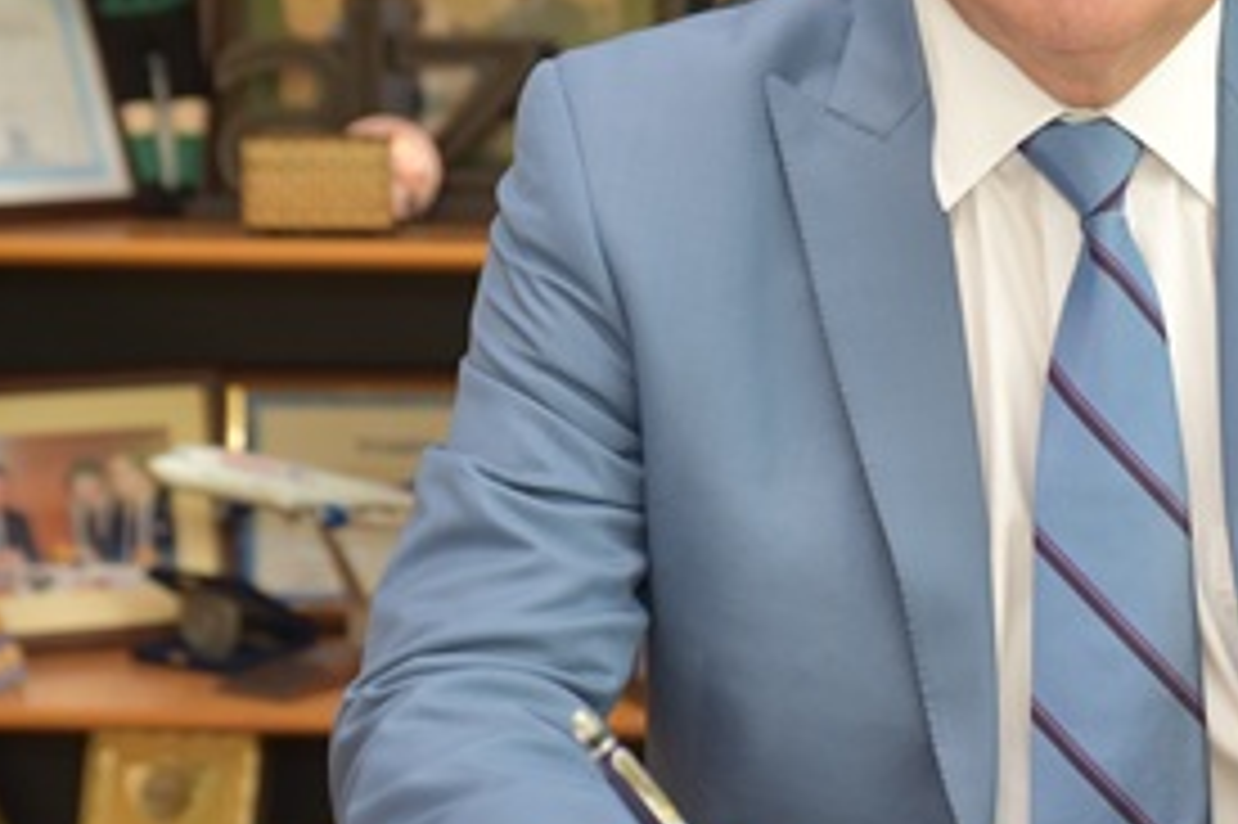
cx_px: 1089
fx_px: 3746
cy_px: 275
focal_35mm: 109
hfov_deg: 18.5
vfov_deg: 12.5
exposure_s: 1/60
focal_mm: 50
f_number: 4
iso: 800
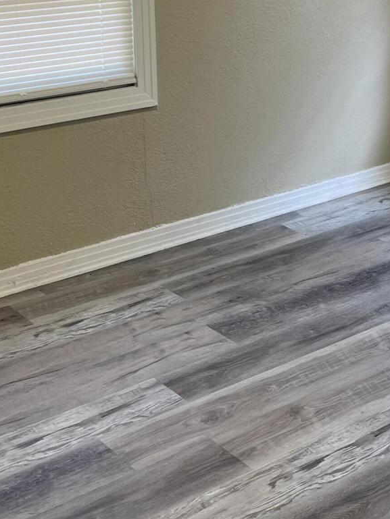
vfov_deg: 29.5
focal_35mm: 65
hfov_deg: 22.4
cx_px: 278
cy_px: 151
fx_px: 976
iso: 80
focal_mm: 5.1
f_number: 1.6
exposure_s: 1/60
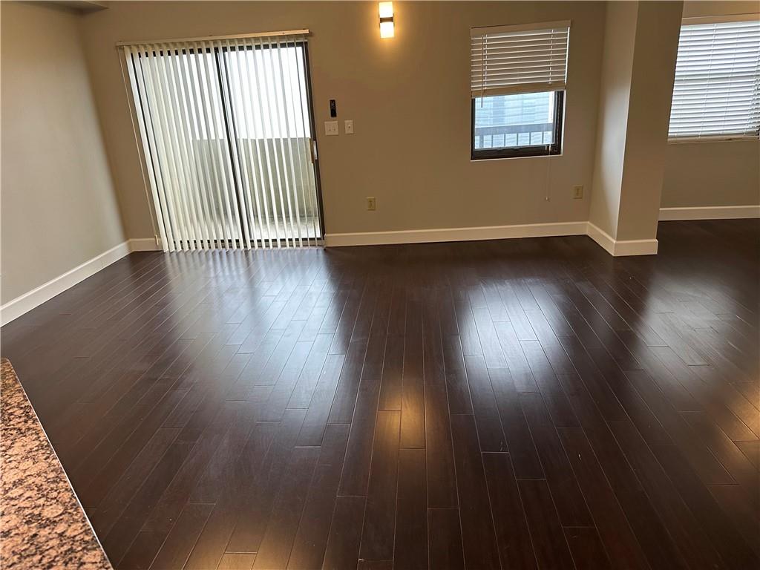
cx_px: 380
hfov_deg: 71.6
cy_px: 285
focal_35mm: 24
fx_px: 527
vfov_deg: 56.8
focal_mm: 6.86
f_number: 1.78
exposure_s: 1/120
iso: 160
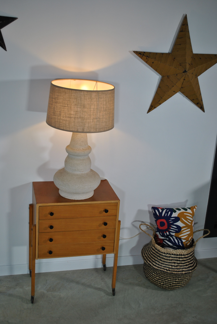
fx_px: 392
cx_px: 108
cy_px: 162
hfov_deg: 30.9
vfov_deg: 44.9
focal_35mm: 44
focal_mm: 29
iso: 200
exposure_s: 1/80
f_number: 4.5
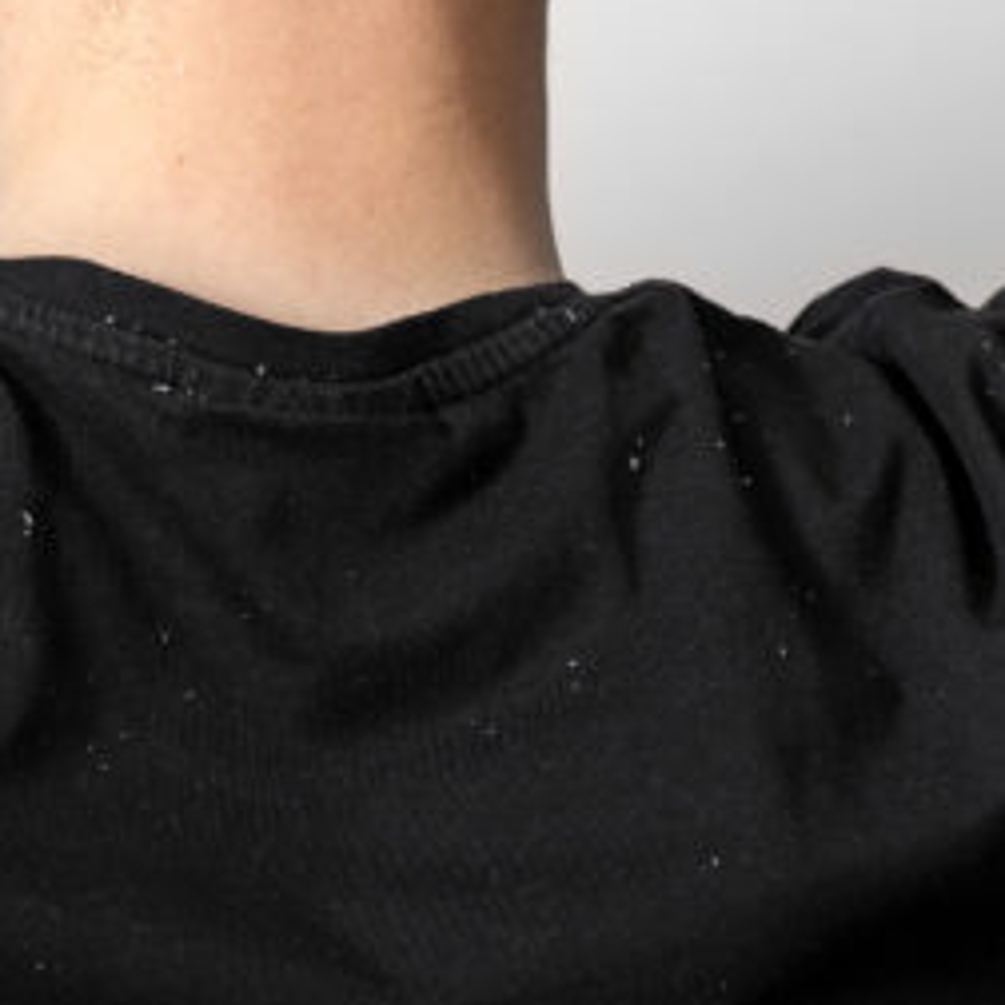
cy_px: -317
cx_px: 215
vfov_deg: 4.8
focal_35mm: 362
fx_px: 11891
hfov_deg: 4.8
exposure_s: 1/250
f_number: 4
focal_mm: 105
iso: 200
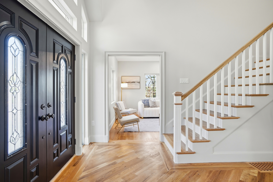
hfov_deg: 86.9
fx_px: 144
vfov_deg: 64.6
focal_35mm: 19
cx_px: 136
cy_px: 91
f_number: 8
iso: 800
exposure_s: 1/640
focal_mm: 19
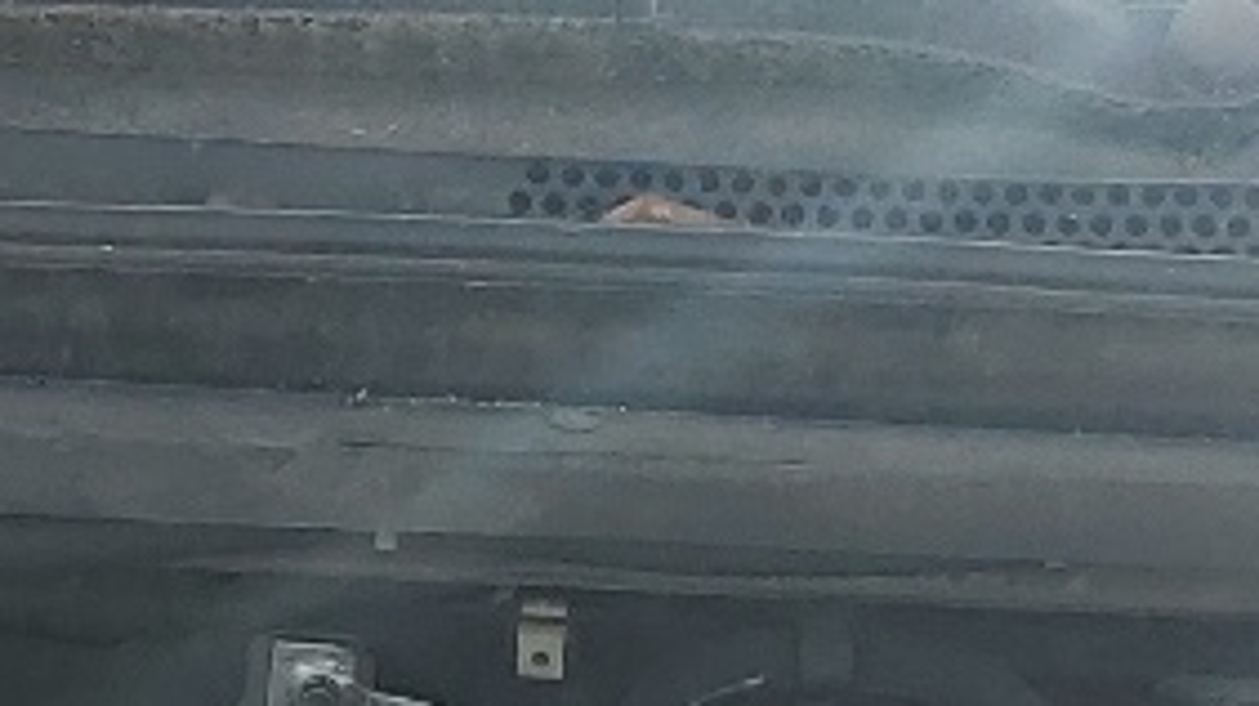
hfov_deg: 13.4
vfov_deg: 7.5
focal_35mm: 161
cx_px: 491
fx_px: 5370
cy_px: 746
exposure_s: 1/1000
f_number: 1.5
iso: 50
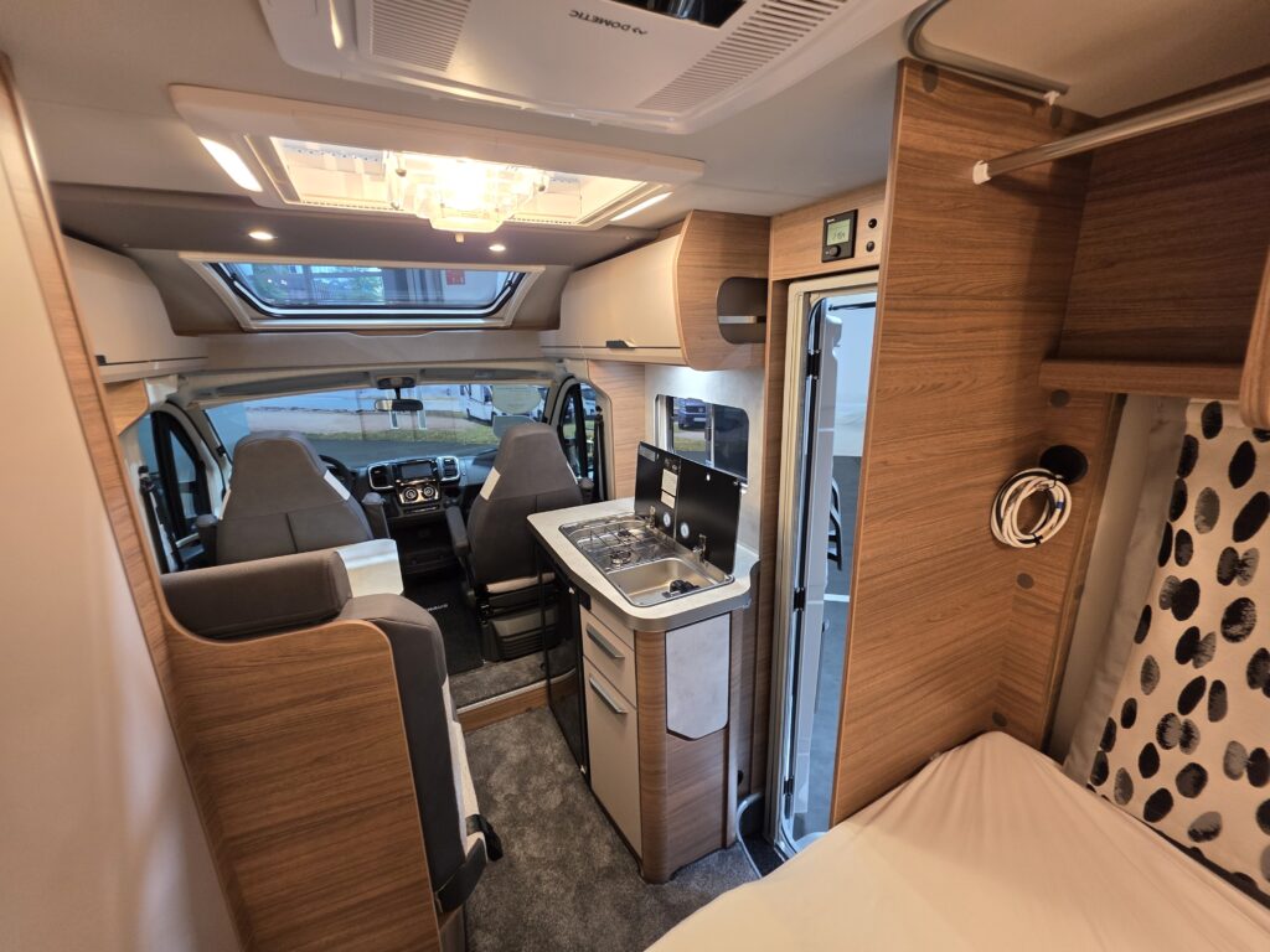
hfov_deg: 106.2
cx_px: 635
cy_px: 476
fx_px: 477
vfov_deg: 89.9
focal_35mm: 13
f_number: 1.9
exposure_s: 1/40.1
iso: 80
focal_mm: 2.2
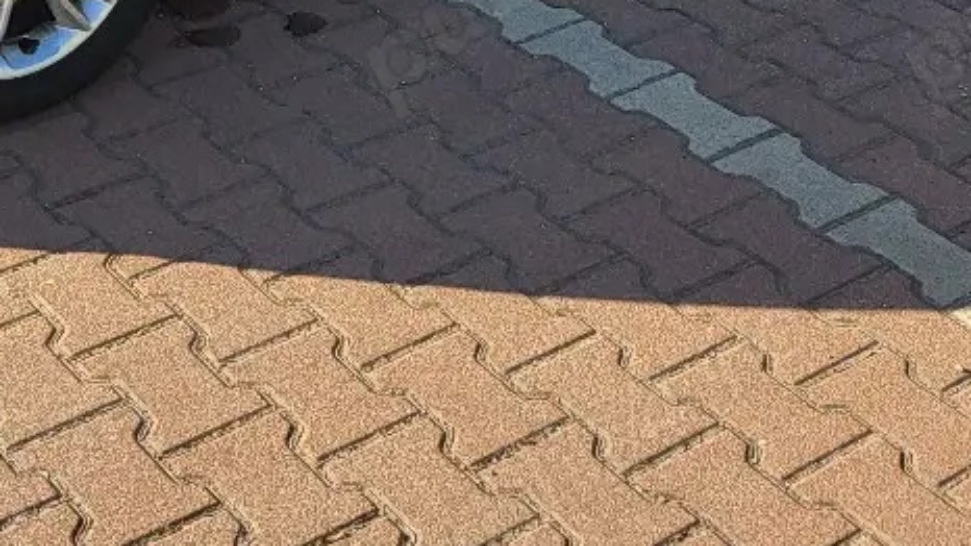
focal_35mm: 81
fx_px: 2085
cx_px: 183
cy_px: -532
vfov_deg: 13.0
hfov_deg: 25.7
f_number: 1.8
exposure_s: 1/1250
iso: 40
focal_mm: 5.4
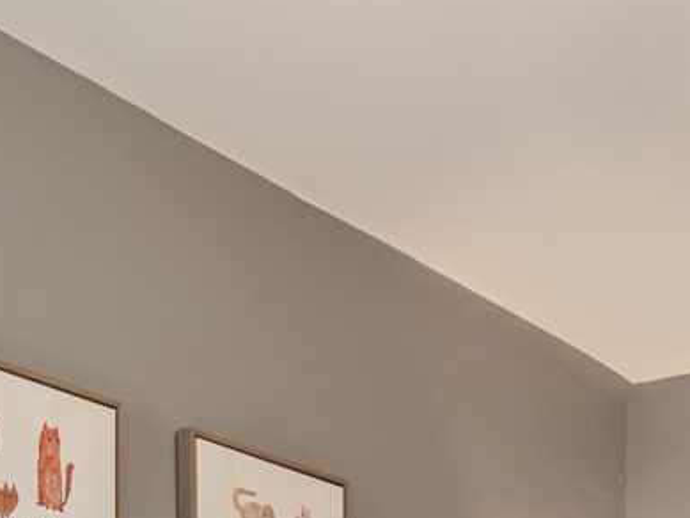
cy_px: 949
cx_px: 830
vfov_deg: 16.8
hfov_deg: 24.5
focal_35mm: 72
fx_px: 1436
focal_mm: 12
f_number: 8
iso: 200
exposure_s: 1/2.5
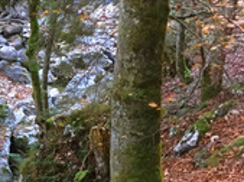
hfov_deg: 17.1
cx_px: -149
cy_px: 97
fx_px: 710
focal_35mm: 101
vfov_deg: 14.6
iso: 250
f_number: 2.2
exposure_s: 1/33
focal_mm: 4.15
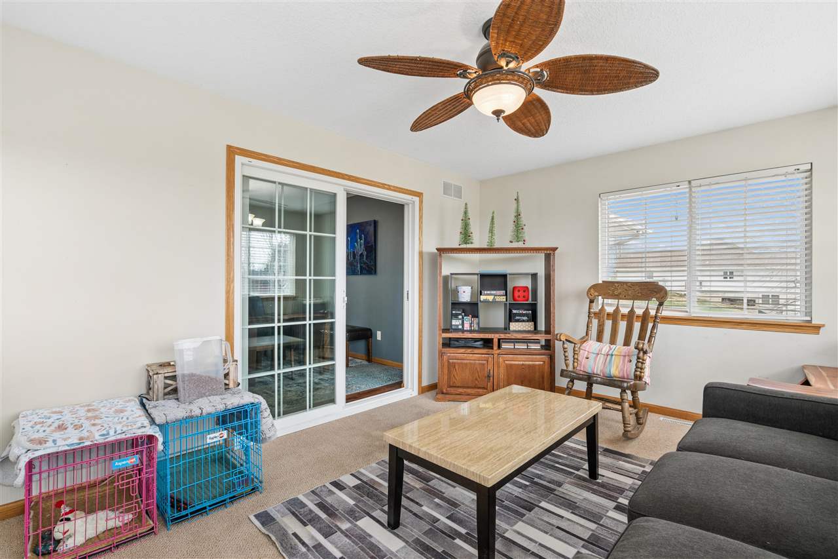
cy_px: 280
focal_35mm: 17
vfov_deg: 70.4
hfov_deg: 93.3
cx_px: 419
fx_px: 396
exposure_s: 1/50
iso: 400
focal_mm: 17
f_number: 9
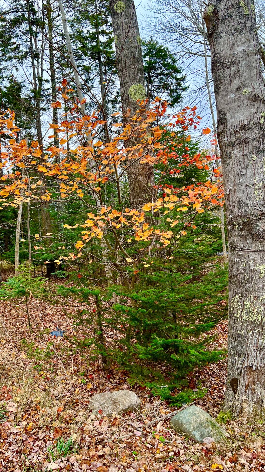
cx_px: 104
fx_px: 362
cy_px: 237
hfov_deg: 40.0
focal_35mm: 29
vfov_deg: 66.1
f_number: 1.5
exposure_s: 1/188
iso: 40
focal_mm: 5.7
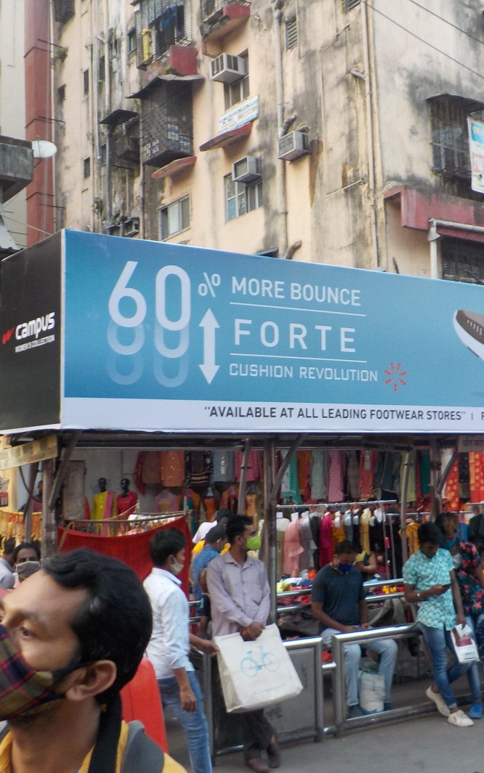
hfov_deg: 29.6
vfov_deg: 46.2
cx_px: 326
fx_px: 907
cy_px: 386
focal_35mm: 43
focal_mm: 4.1
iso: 125
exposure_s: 1/40
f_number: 3.3
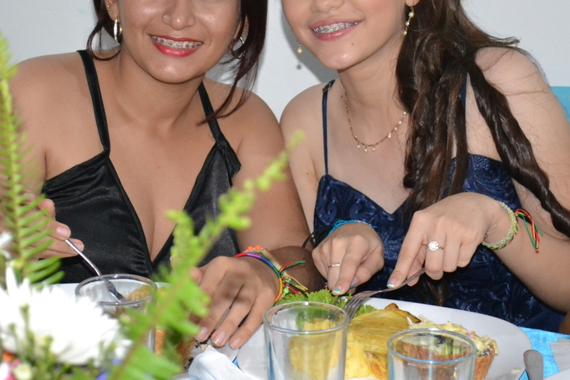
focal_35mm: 108
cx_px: 217
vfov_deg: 12.7
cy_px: 126
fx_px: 1710
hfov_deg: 18.9
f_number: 5.3
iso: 3200
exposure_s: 1/60
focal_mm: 44
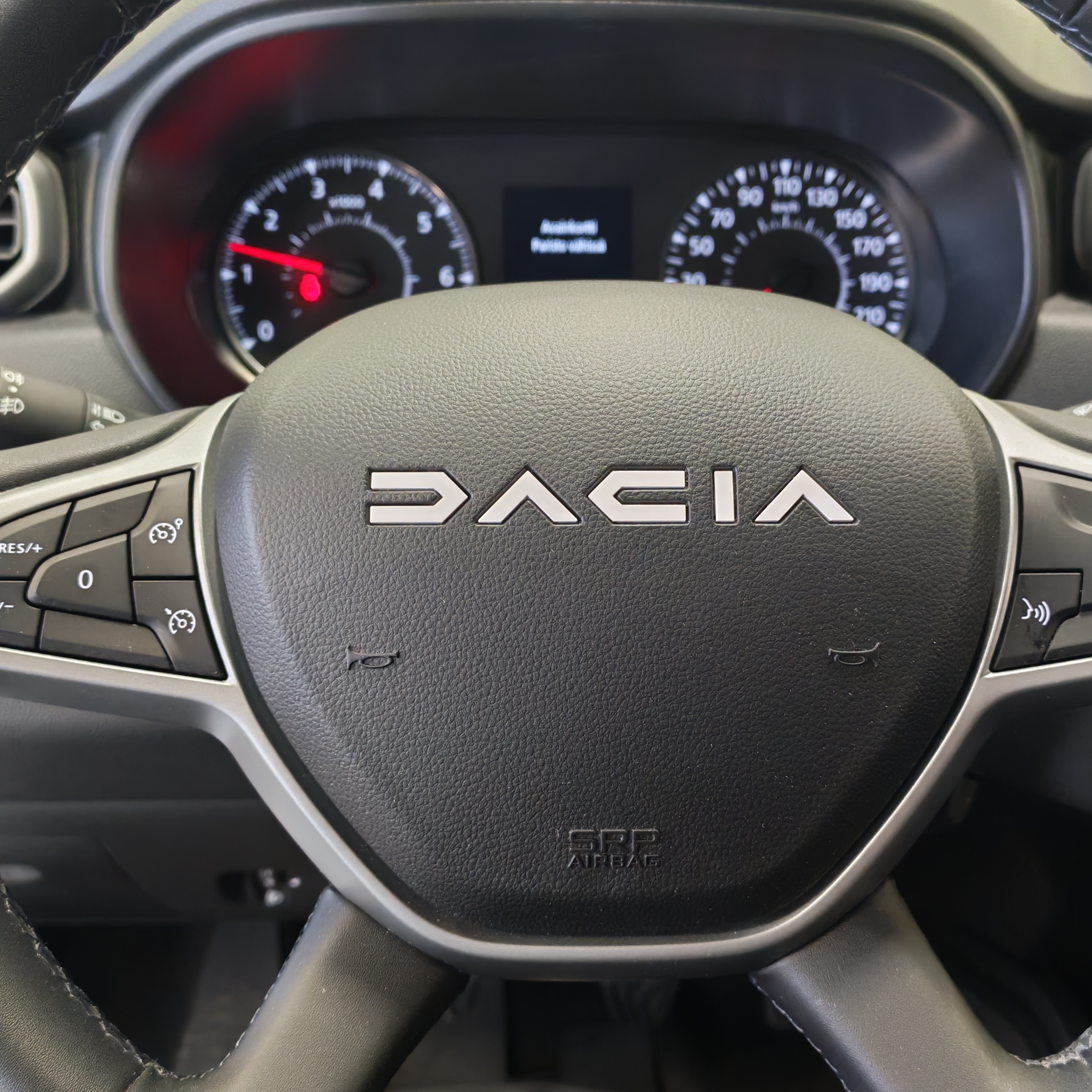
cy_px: 557
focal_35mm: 42
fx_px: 1499
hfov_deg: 40.0
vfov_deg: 40.0
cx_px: 579
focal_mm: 6.12
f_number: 1.9
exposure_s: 1/50
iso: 1250
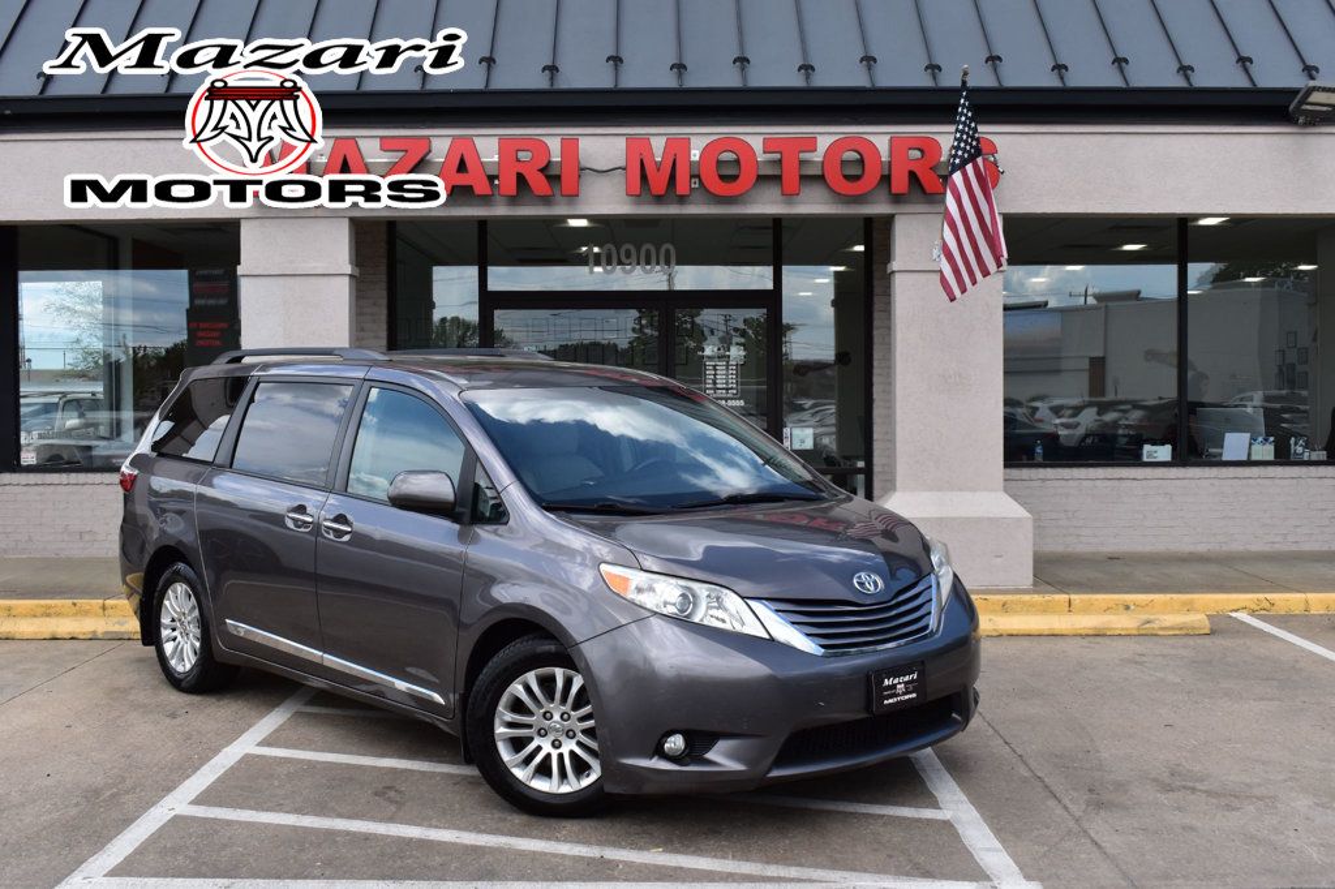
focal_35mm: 40
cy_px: 444
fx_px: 1501
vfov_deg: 33.0
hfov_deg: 47.9
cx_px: 668
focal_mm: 27
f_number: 10
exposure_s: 1/320
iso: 400
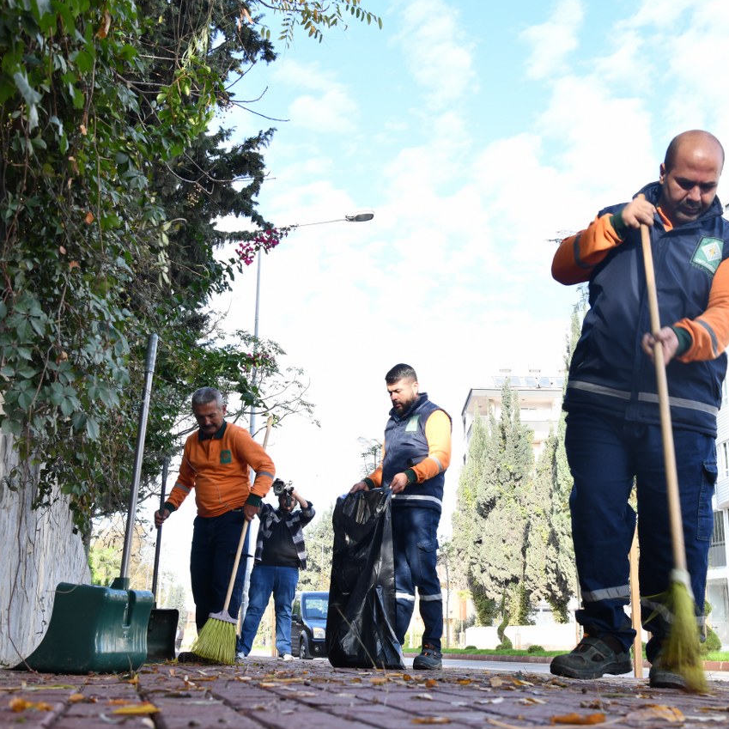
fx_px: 977
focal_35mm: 41
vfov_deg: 40.9
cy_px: 364
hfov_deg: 40.8
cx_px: 411
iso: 250
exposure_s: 1/100
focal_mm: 32
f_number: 7.1
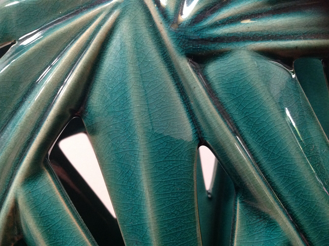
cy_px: 123
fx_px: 332
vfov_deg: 40.6
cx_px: 164
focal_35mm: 35
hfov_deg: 52.7
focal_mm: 4.28
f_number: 2.4
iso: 500
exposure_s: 1/15
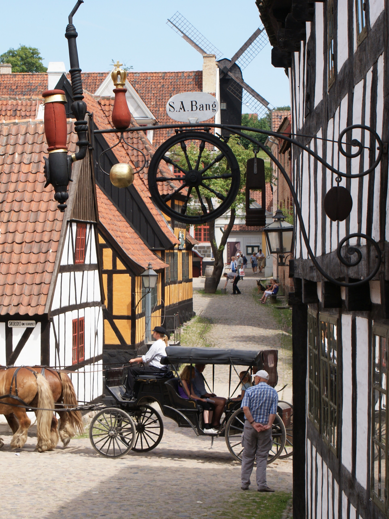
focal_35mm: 98
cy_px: 260
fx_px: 1464
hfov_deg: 15.1
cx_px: 148
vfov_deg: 20.1
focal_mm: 45
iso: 100
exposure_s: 1/200
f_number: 9
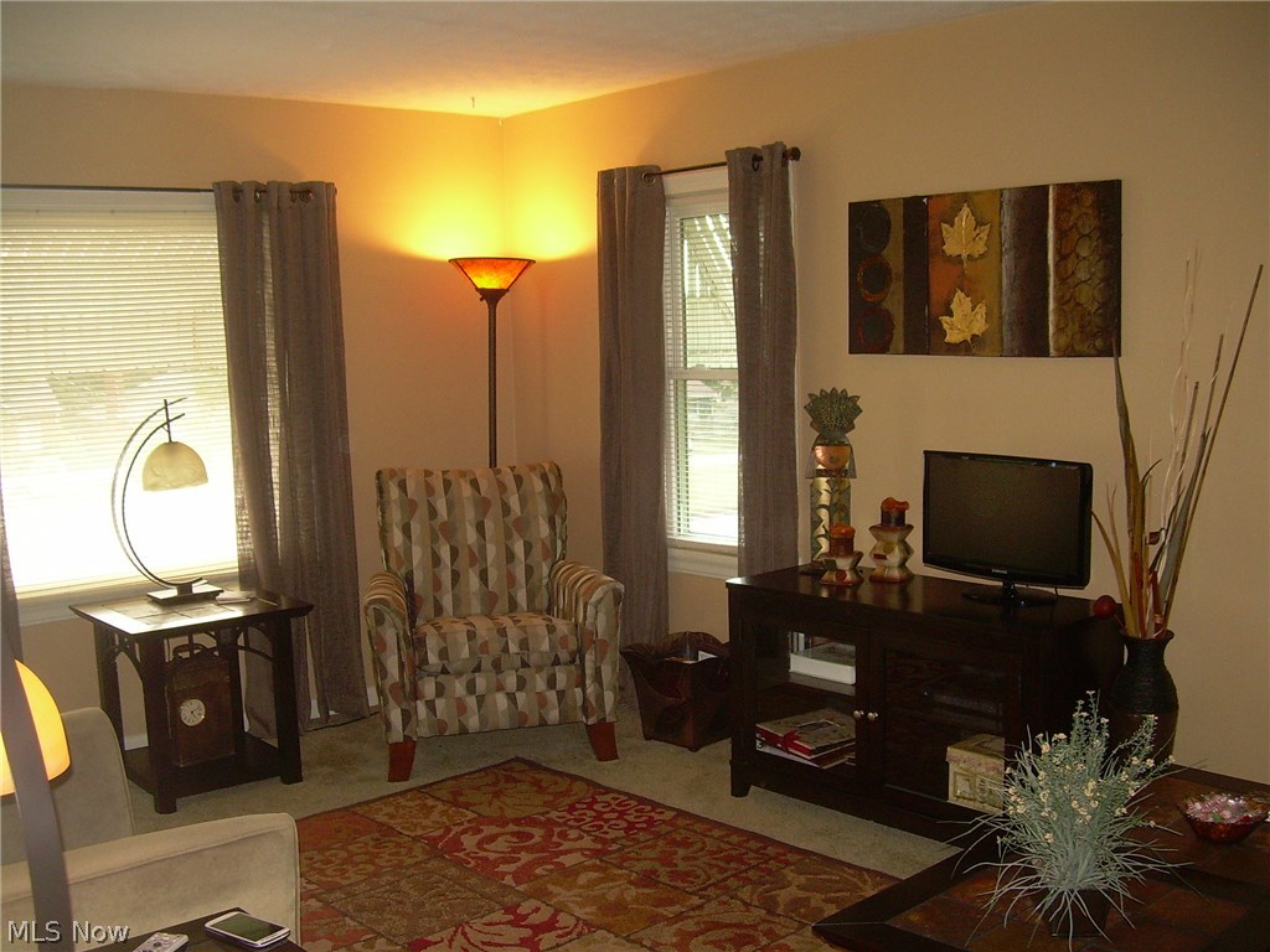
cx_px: 635
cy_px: 476
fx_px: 1394
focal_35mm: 38
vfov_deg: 37.7
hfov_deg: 49.0
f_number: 2.8
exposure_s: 1/60
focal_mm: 6.3
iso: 154
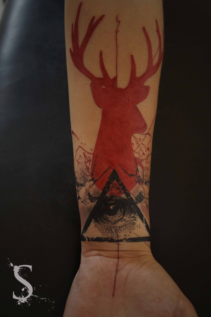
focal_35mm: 48
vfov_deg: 41.2
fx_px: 423
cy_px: 158
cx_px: 106
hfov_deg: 28.0
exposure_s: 1/60
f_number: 4
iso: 1600
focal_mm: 32
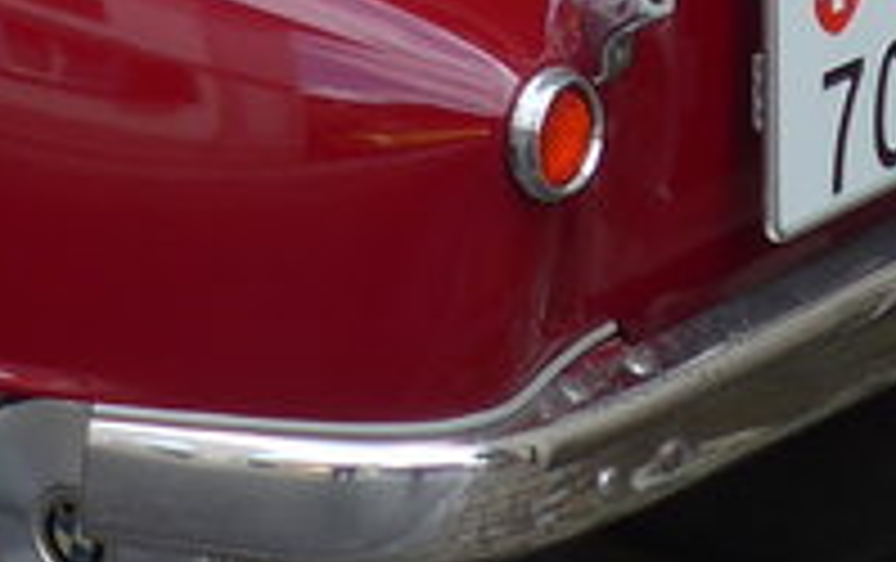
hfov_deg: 8.3
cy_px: -787
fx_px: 6089
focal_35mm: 249
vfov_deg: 5.1
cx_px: -365
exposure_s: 1/640
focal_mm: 8
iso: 80
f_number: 2.8
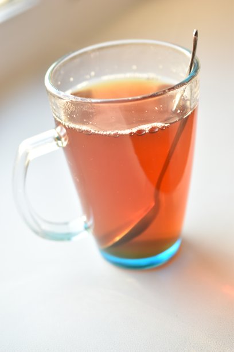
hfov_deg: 22.6
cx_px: 117
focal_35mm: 60
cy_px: 176
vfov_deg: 33.4
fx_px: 585
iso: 100
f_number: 3.5
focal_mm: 40
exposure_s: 1/80
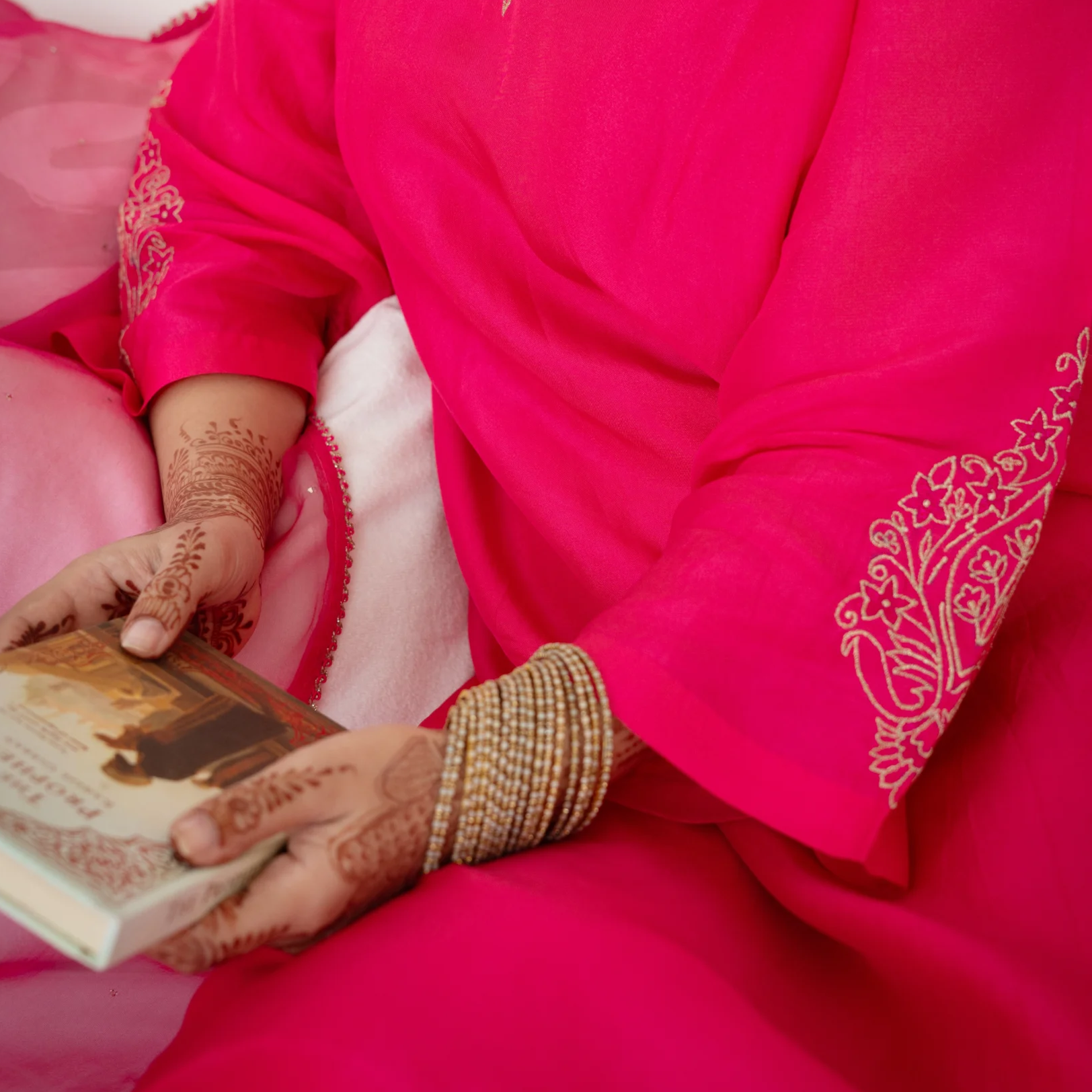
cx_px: 561
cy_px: 329
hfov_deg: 25.7
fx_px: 2391
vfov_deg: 25.5
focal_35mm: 67
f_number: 4
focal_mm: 50
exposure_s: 1/250
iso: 200
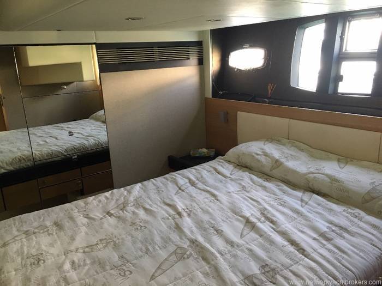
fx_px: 320
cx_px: 191
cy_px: 143
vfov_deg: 48.2
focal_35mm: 29
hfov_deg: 61.7
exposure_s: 1/33
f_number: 2.2
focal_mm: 4.15
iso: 250
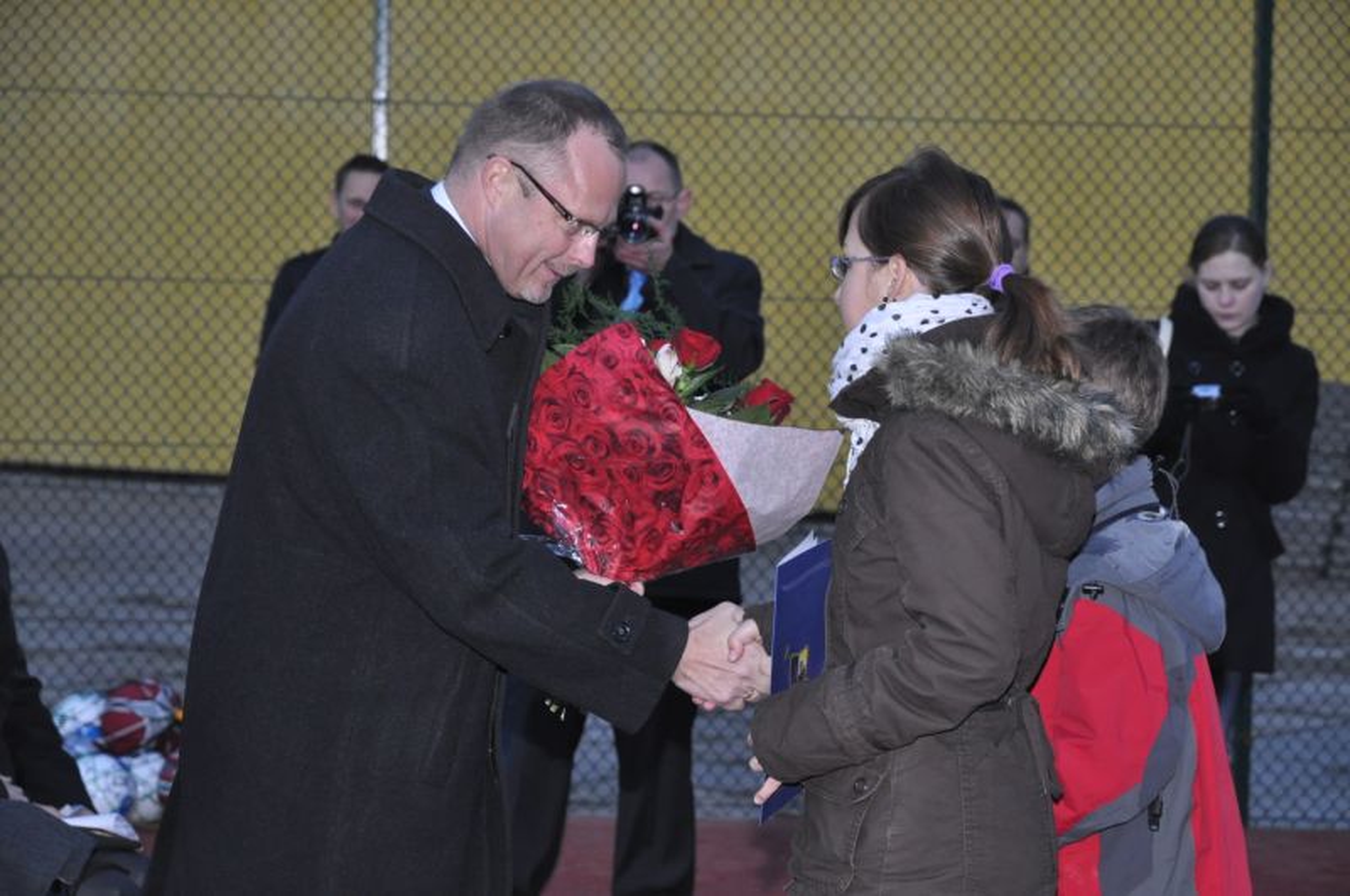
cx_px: 675
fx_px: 4774
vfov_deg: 10.7
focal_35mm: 128
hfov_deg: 16.1
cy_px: 448
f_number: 6.3
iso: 1000
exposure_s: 1/60
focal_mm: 85
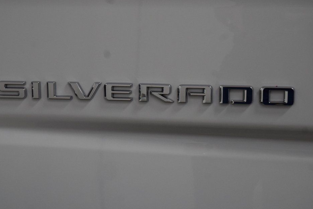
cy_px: 103
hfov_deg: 30.5
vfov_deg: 20.6
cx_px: 150
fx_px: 574
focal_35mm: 66
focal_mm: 40
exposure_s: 1/60
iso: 1600
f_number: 8
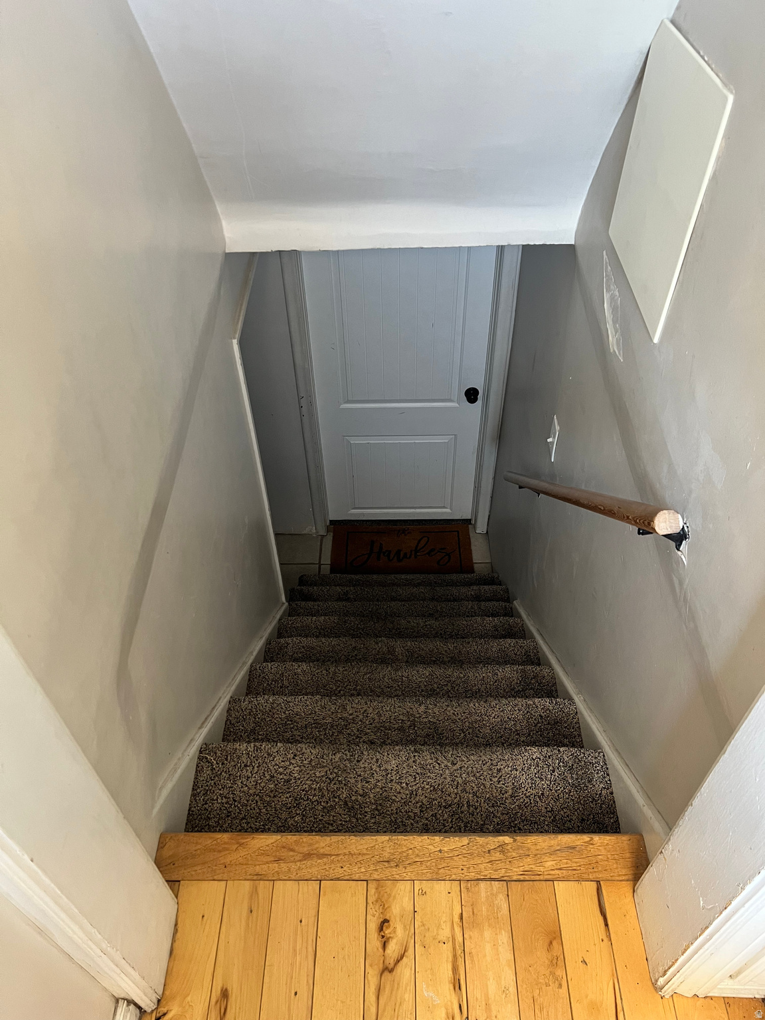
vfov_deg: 67.3
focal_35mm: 26
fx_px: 766
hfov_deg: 53.1
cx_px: 382
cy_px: 510
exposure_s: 1/60
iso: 250
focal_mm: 5.7
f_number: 1.5
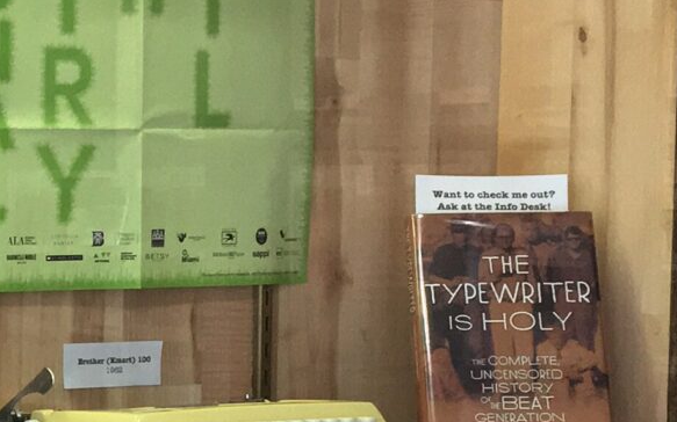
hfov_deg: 14.3
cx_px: -373
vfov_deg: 9.7
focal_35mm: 135
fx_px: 2490
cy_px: 386
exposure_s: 1/33
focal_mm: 4.15
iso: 100
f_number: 2.2
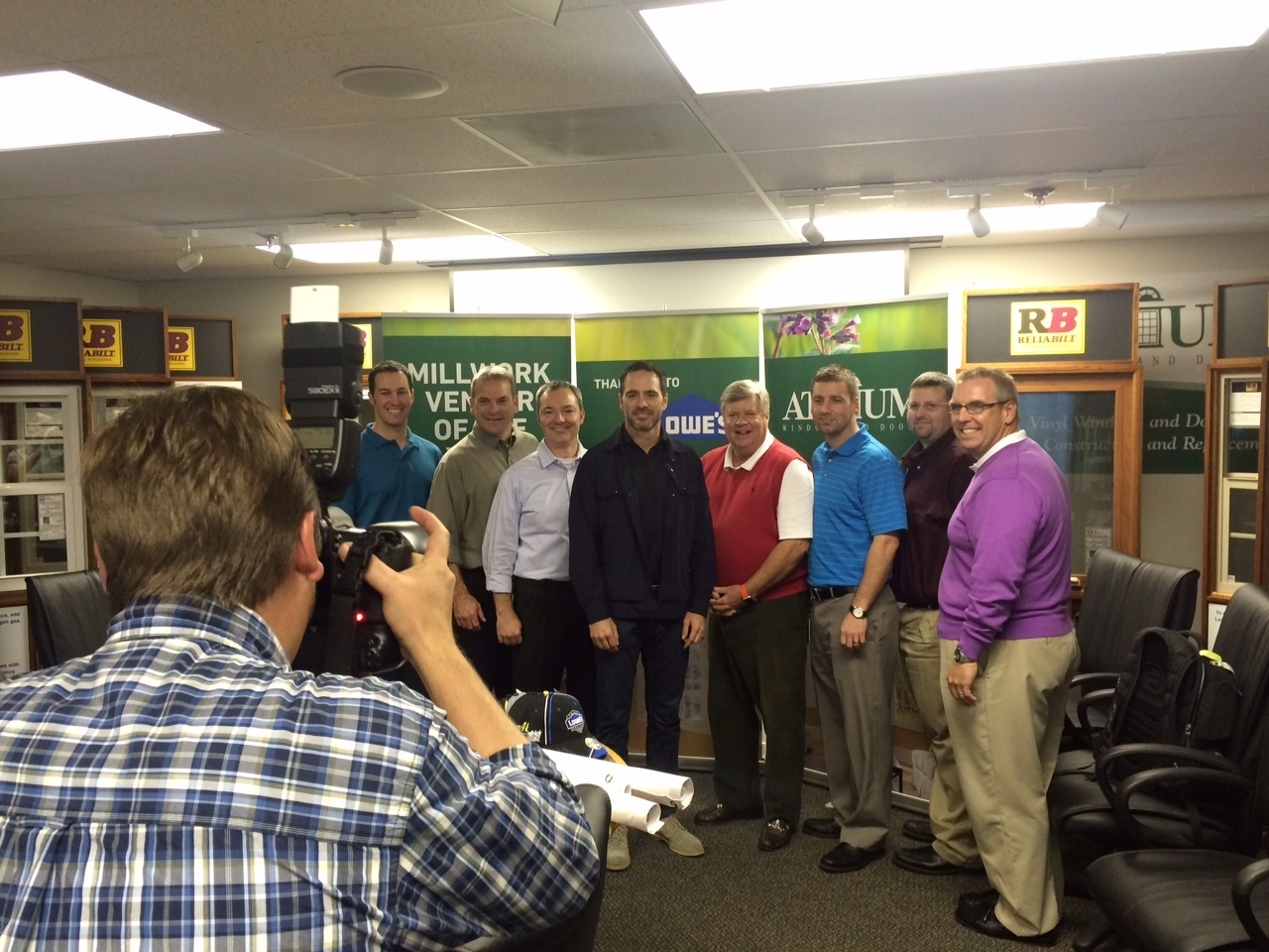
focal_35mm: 29
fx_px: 1063
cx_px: 634
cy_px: 476
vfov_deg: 48.2
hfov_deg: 61.7
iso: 125
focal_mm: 4.15
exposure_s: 1/30
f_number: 2.2
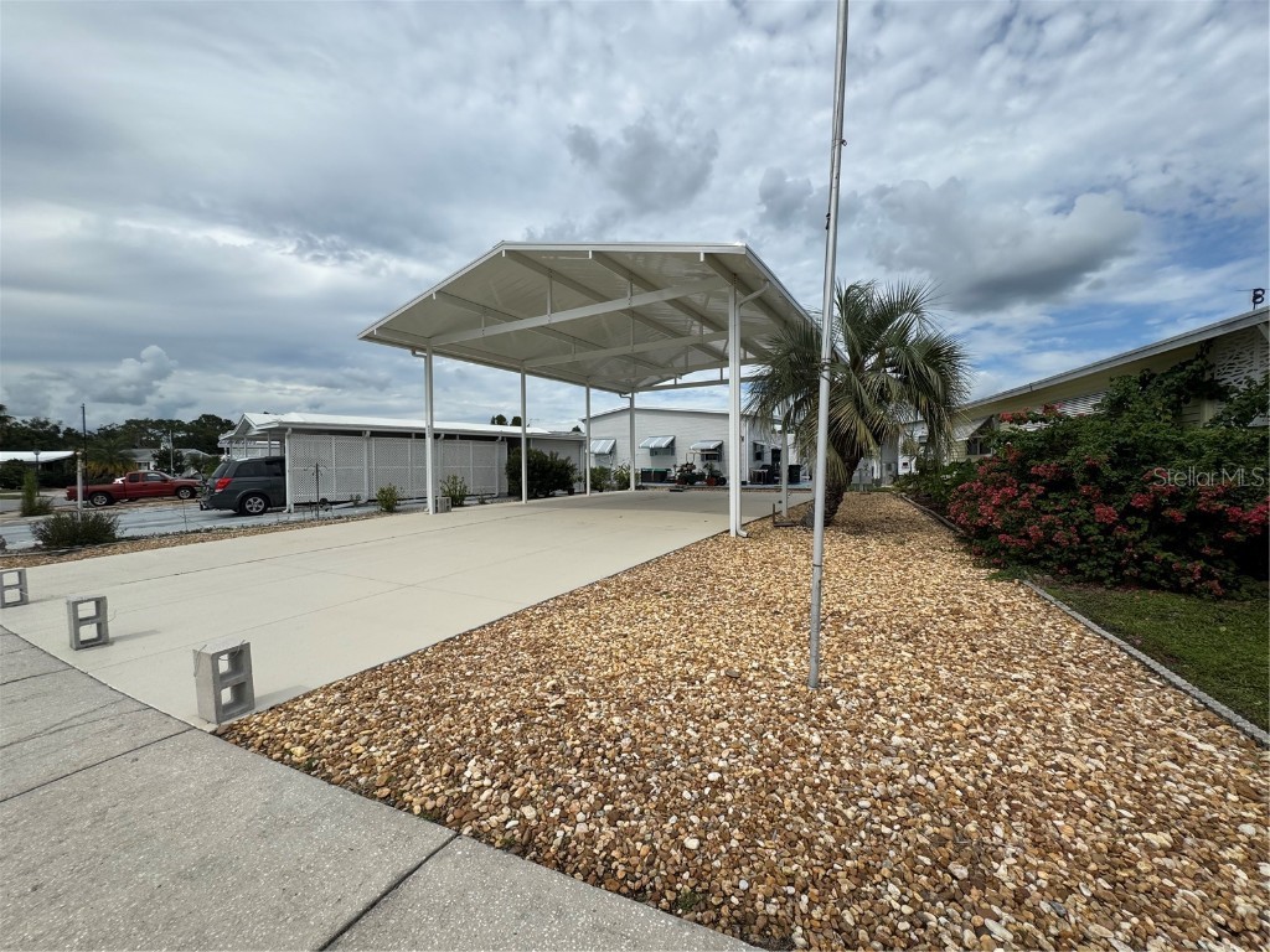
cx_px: 635
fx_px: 514
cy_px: 476
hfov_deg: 102.1
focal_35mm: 14
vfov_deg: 85.7
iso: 50
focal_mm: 2.22
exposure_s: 1/2674
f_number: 2.2
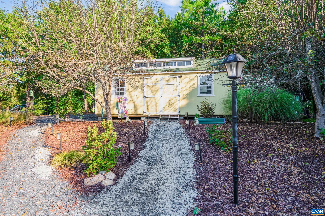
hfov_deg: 81.2
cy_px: 108
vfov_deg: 59.4
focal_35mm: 21
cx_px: 162
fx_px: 189
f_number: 4
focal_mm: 21
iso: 800
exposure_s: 1/2500
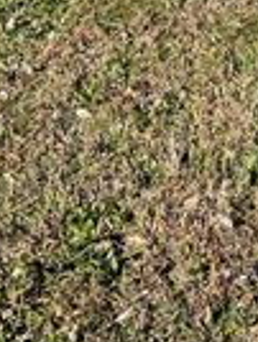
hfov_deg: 11.5
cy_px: -285
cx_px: 156
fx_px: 1278
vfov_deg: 13.6
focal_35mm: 129
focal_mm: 4.2
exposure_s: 1/3300
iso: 32
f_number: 1.6
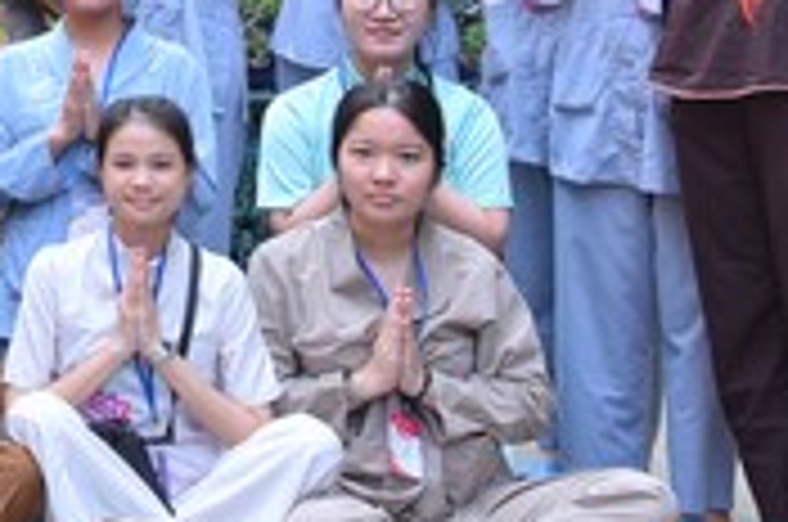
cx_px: -522
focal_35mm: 119
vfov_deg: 11.1
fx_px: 2600
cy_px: -250
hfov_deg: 15.4
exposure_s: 1/100
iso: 100
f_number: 5.6
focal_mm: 32
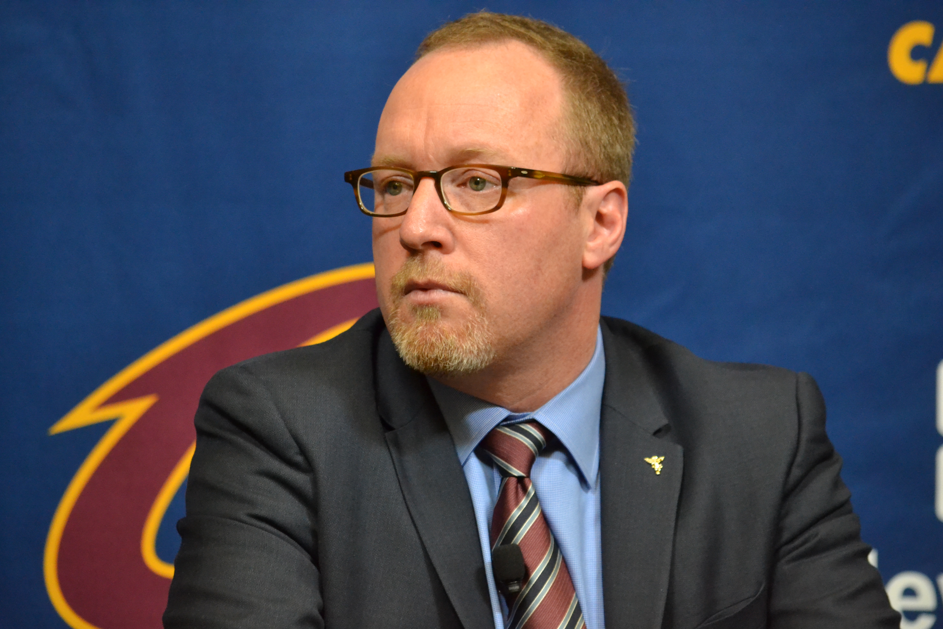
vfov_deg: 4.4
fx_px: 8251
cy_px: 314
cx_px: 472
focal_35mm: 315
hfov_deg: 6.5
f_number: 5.3
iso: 3200
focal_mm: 210
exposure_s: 1/160
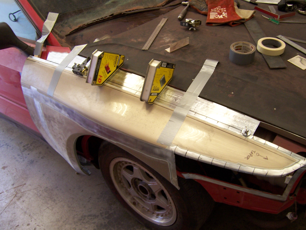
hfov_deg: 55.4
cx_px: 153
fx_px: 292
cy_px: 115
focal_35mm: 33
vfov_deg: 42.9
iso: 140
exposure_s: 1/20
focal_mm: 5.5
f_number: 3.4
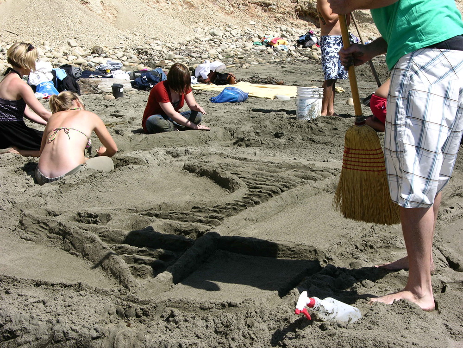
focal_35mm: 74
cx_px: 232
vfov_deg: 19.9
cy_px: 174
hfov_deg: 26.3
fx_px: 990
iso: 50
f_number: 6.7
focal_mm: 18.8
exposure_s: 1/205
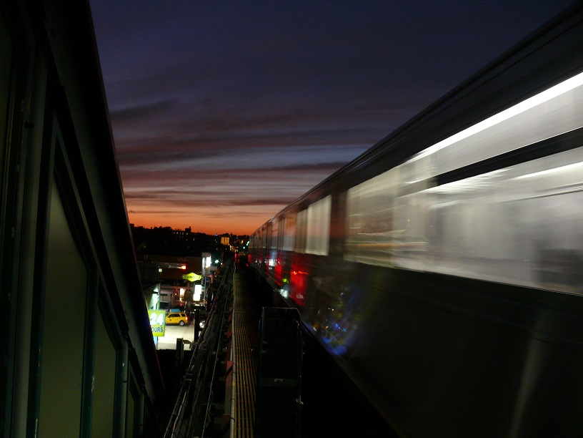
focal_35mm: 35
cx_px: 292
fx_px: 589
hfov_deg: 52.6
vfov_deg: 40.7
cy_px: 219
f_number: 3.6
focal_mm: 7.4
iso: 200
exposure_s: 1/3.2
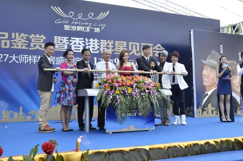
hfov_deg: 53.2
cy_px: 75
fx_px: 242
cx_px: 116
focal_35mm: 36
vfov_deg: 36.7
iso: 200
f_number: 8
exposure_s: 1/50
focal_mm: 22
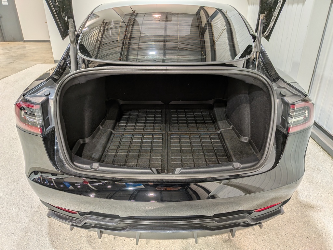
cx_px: 166
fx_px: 231
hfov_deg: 71.6
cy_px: 125
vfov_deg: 56.8
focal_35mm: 24
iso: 27
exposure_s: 1/169
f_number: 1.7
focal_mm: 4.53
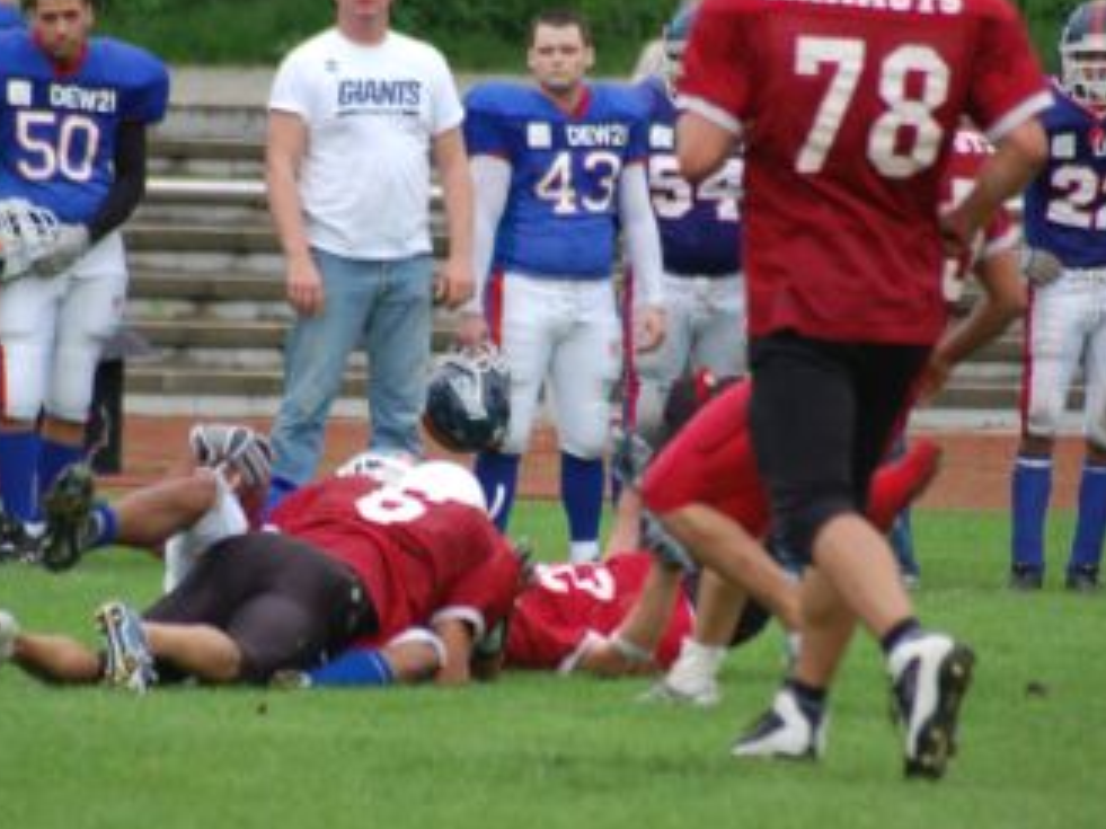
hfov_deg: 3.3
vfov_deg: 2.5
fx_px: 19099
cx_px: 496
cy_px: 420
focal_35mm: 598
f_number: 5.6
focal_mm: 300
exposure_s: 1/320
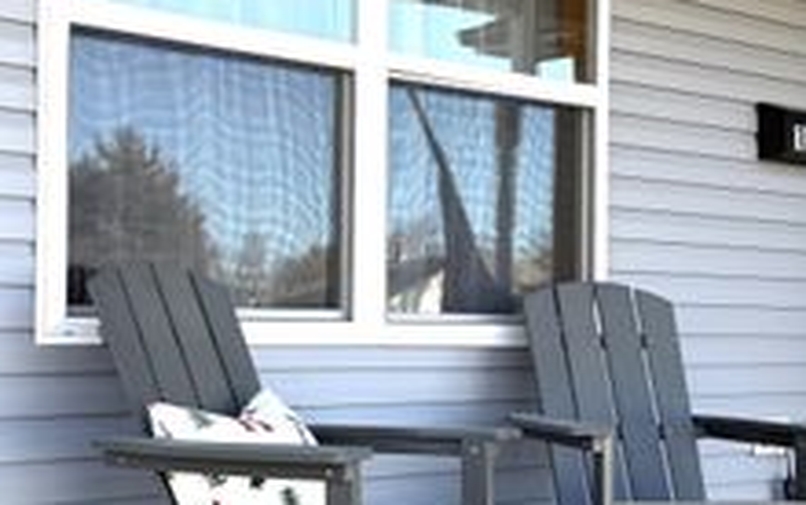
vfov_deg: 22.4
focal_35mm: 58
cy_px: 285
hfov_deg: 35.1
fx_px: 1275
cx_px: 414
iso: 80
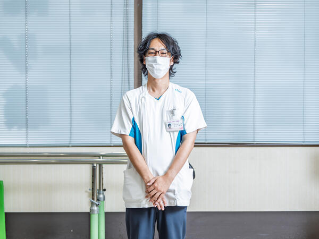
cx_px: 160
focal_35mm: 64
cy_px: 120
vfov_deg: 22.9
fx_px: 590
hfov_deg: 30.3
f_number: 2.5
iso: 250
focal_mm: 32
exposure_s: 1/250
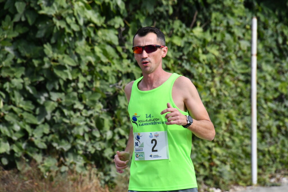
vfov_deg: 3.4
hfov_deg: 5.1
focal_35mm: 405
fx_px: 3240
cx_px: 144
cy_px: 96
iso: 3200
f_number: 9
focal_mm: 270
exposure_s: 1/5000
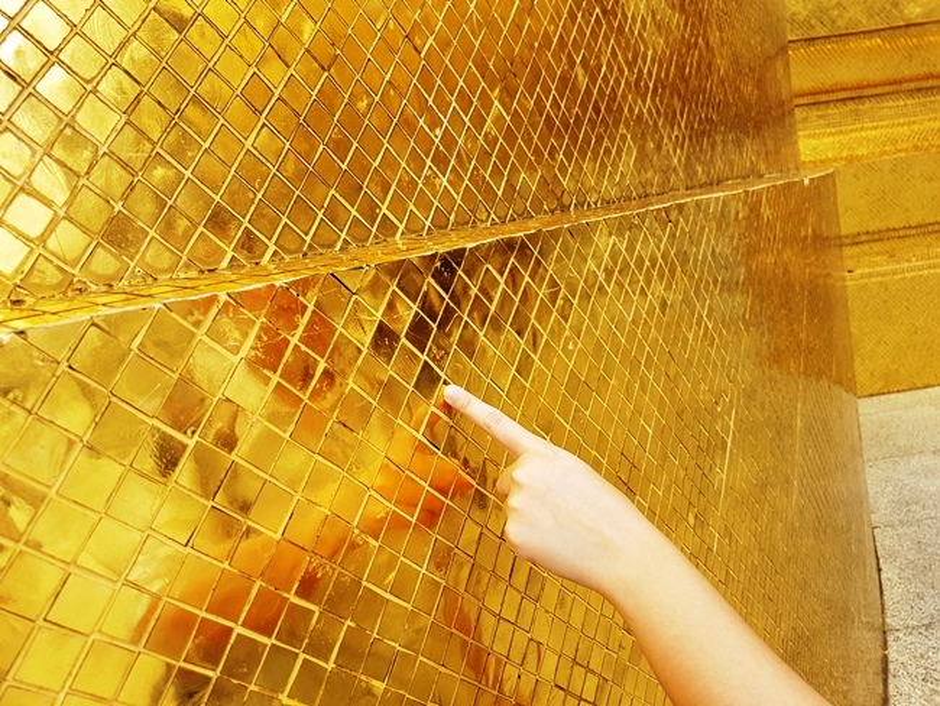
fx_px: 706
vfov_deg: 53.1
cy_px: 353
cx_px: 470
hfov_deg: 67.3
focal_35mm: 26
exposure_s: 1/389
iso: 40
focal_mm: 4.2
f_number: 1.7
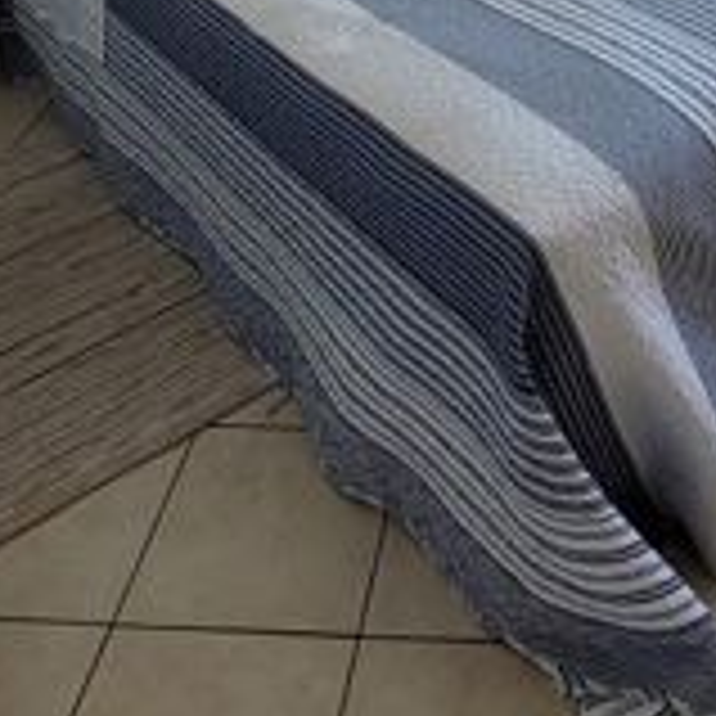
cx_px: 592
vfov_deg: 27.1
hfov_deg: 32.3
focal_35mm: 51
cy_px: -252
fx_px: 1193
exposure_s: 1/50
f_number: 2.2
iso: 50
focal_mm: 1.74
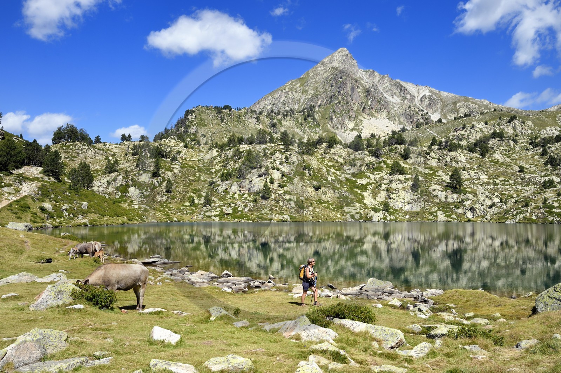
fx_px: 530
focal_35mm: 34
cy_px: 186
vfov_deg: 38.8
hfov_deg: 55.8
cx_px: 280
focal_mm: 34
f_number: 13
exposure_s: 1/200
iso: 200
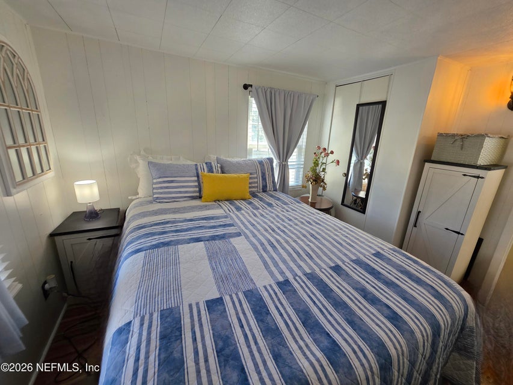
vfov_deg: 89.9
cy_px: 192
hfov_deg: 106.2
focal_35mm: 13
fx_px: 193
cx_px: 256
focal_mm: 2.2
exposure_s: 1/120
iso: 160
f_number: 1.9
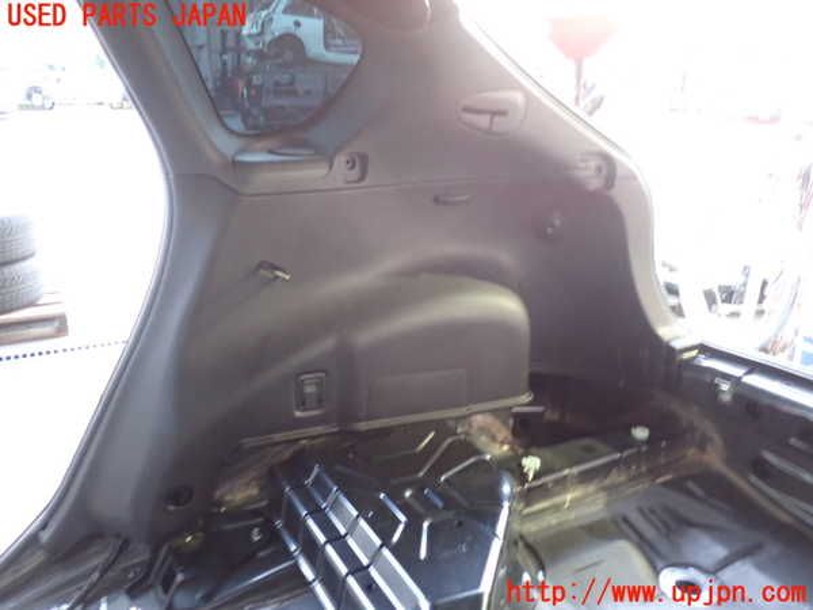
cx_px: 406
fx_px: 705
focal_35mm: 30
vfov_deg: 46.8
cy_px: 305
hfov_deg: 60.0
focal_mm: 5.4
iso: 800
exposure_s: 1/10
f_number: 2.3
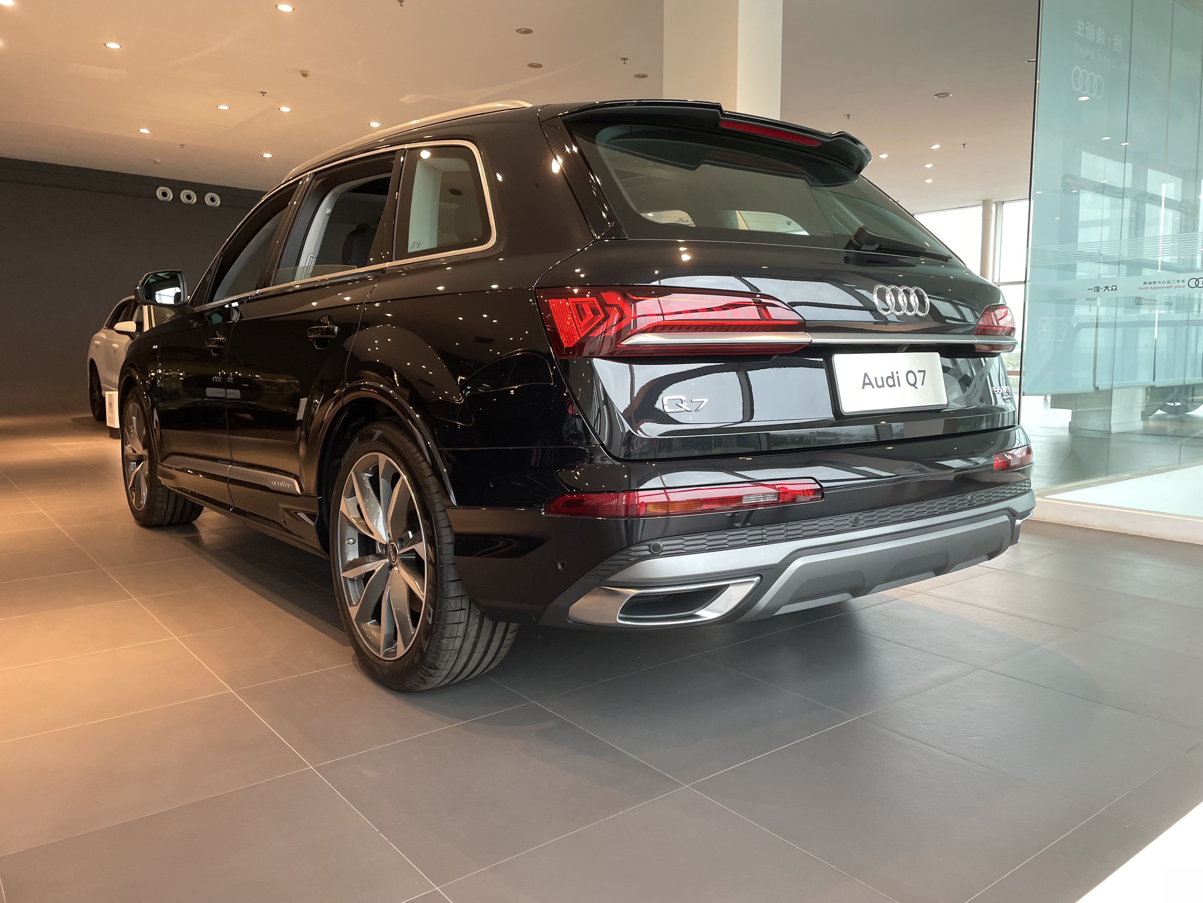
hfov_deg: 67.3
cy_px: 452
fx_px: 904
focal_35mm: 26
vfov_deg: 53.1
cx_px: 602
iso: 100
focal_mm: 4.2
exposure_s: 1/100
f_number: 1.6
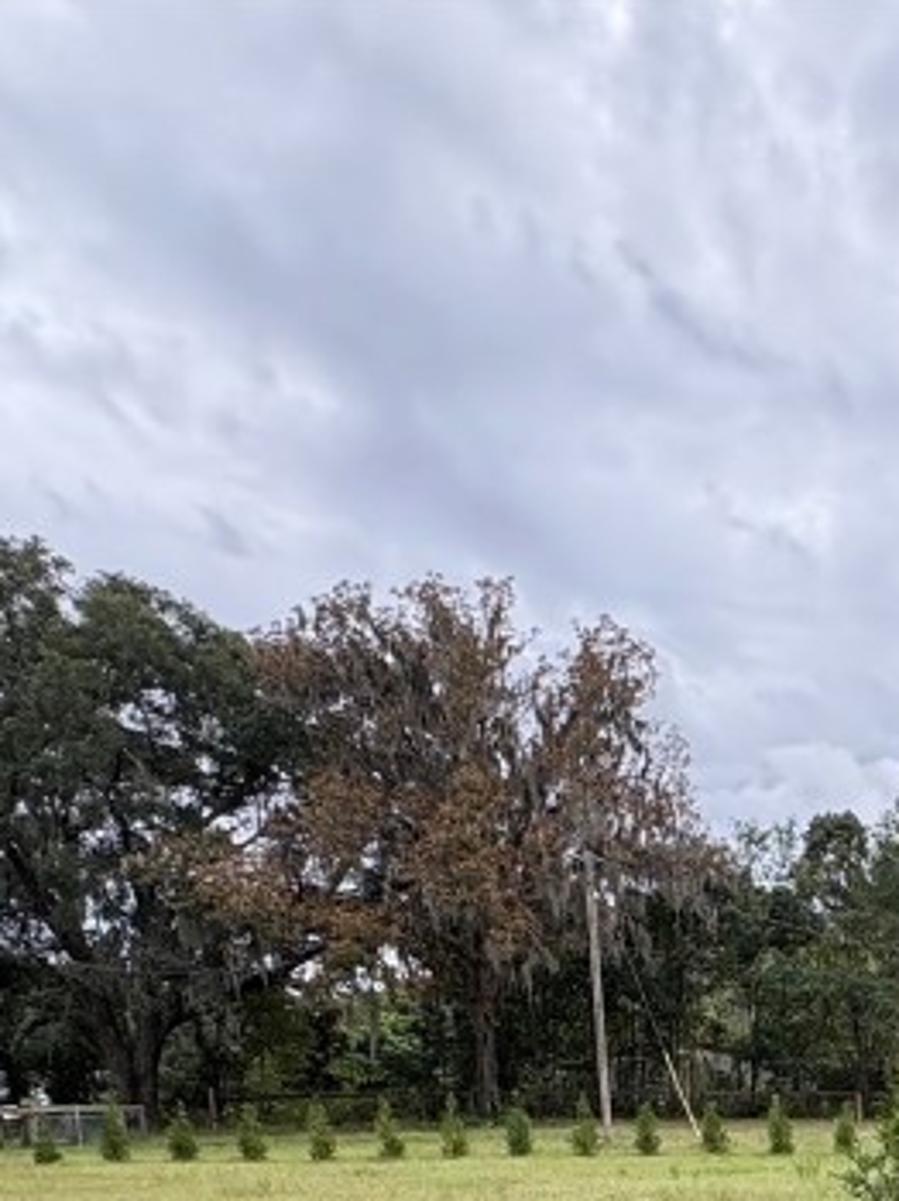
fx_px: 1421
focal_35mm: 41
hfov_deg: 29.8
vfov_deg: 38.3
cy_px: 1311
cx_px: 1095
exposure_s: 1/397
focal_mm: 2.22
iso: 64
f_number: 2.2
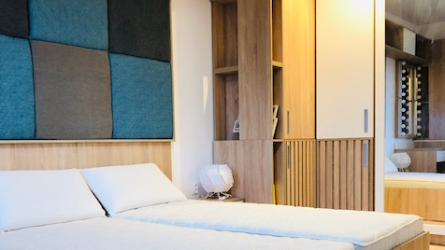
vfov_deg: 28.7
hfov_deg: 49.4
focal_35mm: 41
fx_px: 484
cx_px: 222
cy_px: 182
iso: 64
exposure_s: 1/17
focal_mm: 4
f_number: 1.8
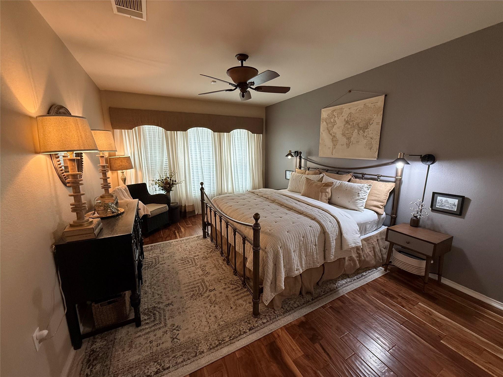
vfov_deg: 85.7
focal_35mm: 14
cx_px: 252
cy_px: 188
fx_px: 203
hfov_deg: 102.1
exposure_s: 1/60
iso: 200
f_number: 2.2
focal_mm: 2.22
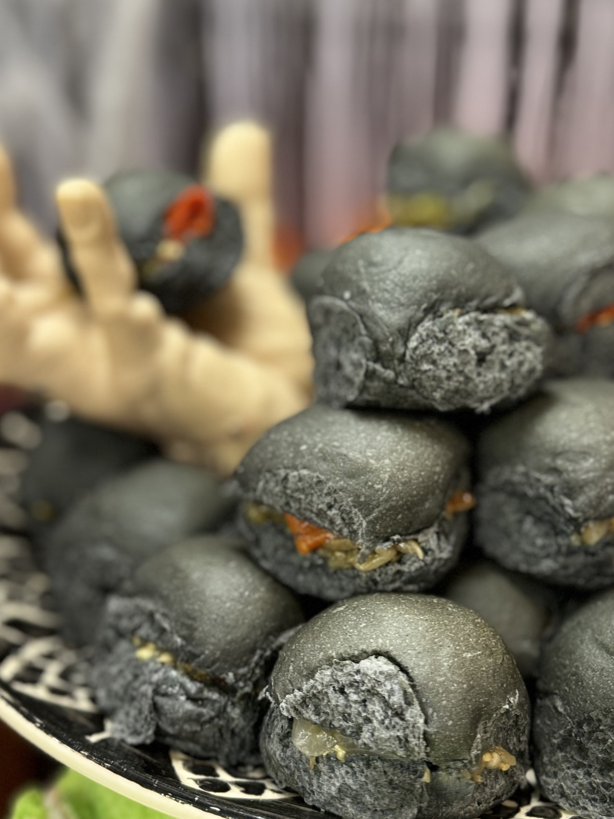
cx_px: 369
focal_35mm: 44
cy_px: 330
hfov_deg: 32.8
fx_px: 1041
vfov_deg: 42.8
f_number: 1.78
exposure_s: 1/60
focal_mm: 6.76
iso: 160
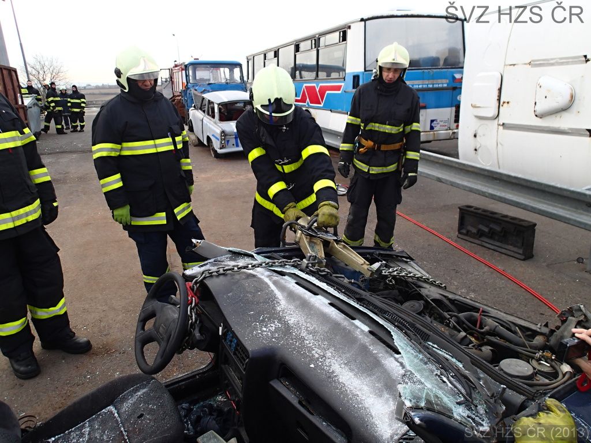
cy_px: 222
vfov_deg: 54.9
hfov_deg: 69.4
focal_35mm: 25
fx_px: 427
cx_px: 296
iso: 100
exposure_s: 1/200
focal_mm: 4.5
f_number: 2.8
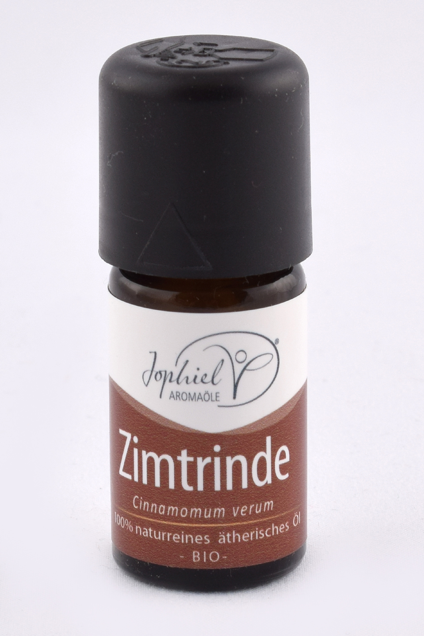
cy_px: 318
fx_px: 1458
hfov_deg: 16.5
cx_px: 212
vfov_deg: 24.6
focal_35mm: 82
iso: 200
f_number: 11
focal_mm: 55
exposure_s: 1/125
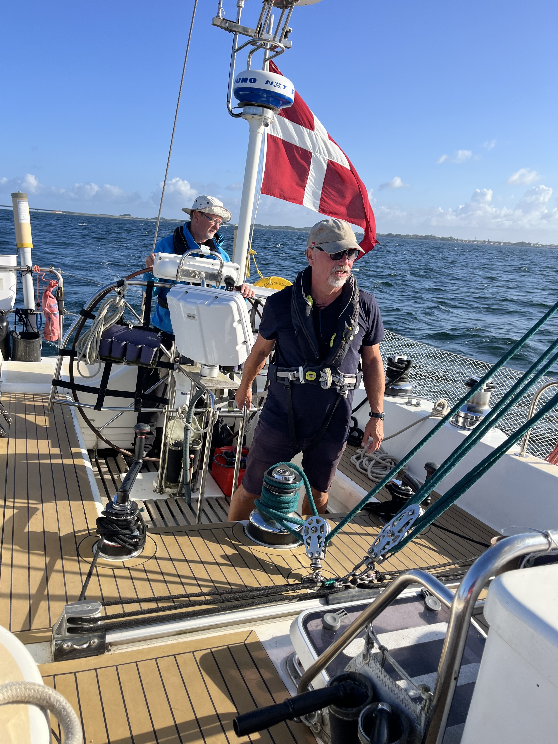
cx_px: 279
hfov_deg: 53.1
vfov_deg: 67.3
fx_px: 559
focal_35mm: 26
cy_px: 372
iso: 50
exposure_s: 1/2463
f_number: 1.6
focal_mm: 5.1
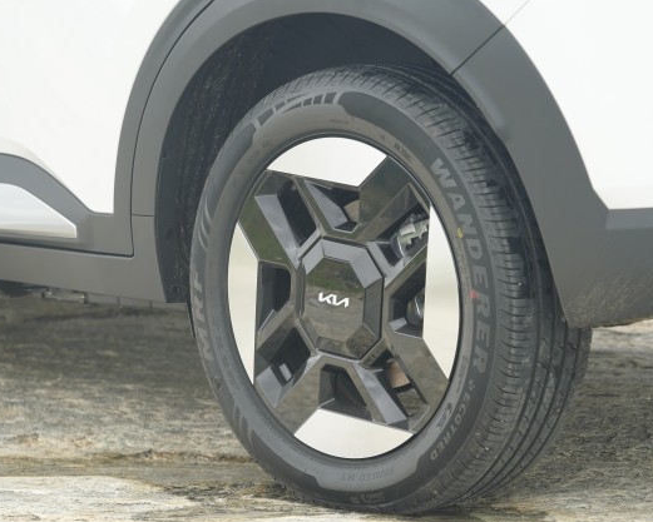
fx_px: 2610
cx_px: 365
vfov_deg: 11.4
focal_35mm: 135
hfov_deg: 14.3
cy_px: 265
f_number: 5.6
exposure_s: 1/250
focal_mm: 117
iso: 800
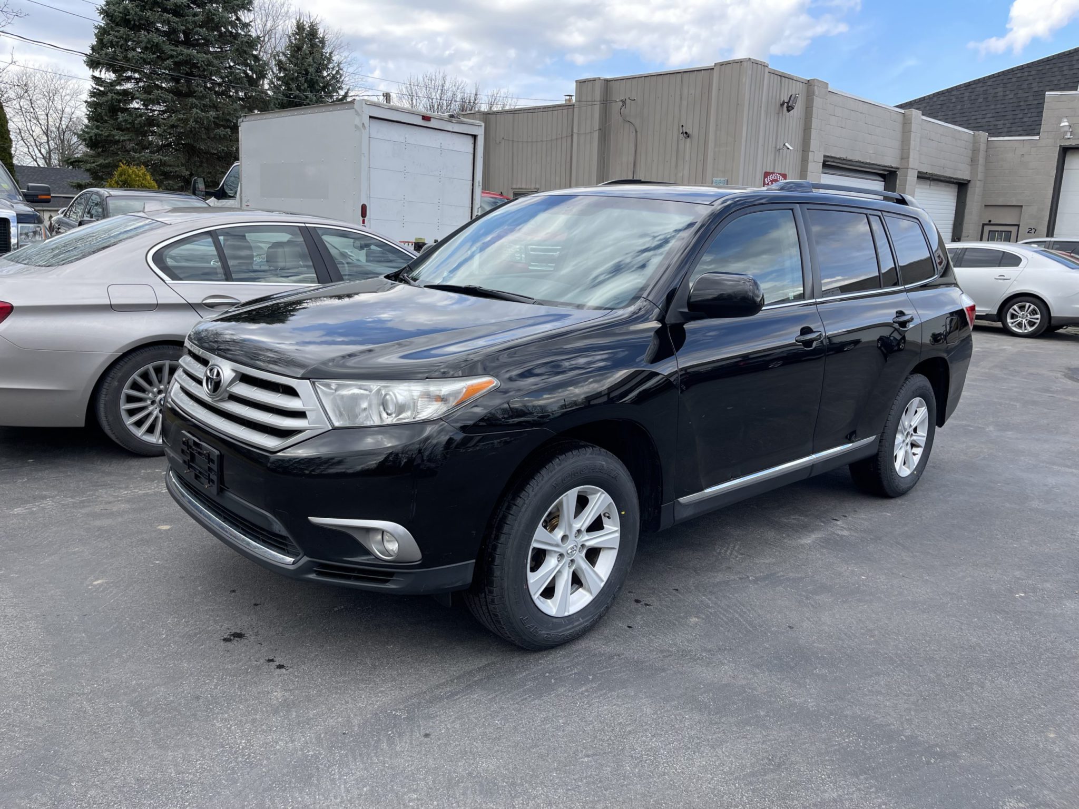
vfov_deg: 54.9
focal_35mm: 25
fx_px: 779
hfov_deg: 69.4
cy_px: 404
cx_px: 540
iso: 32
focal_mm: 5.1
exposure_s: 1/813
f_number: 1.6
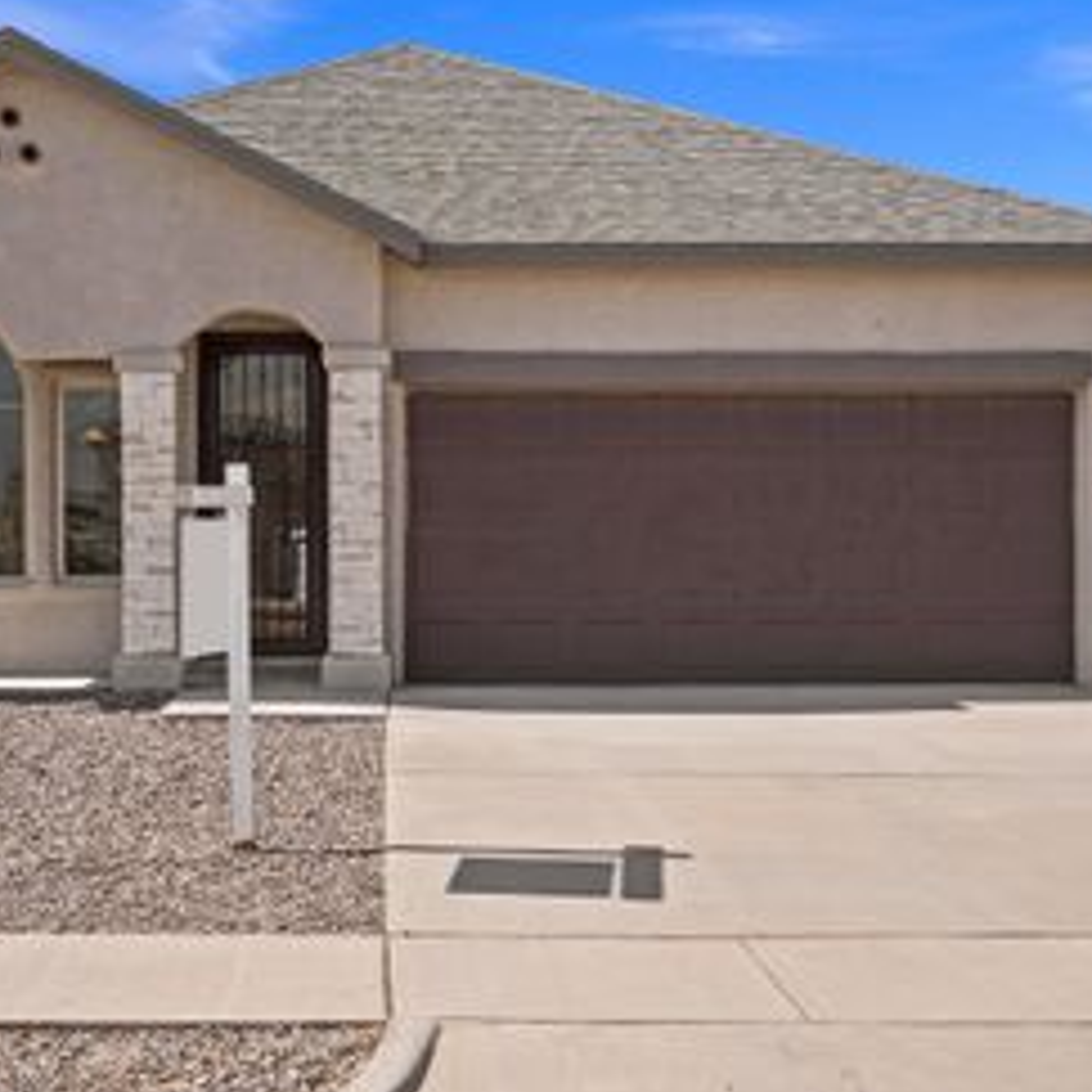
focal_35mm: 56
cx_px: 418
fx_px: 1999
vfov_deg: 30.5
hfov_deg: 30.4
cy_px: 474
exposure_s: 1/30
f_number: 8
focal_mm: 32
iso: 100
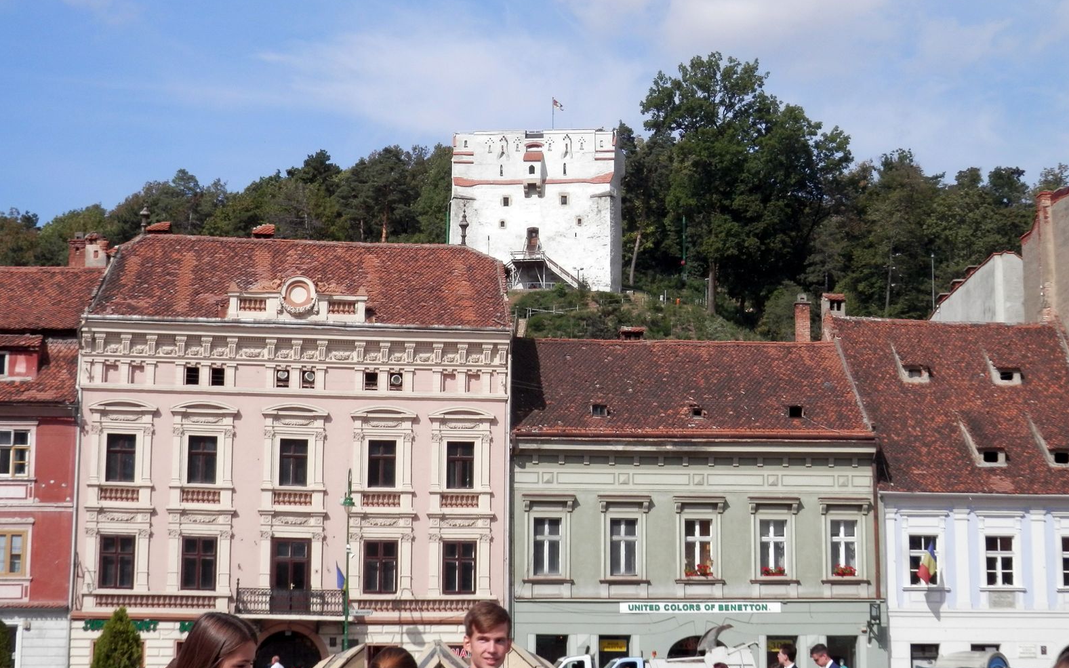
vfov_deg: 18.3
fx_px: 2068
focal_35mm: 71
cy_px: 269
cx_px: 530
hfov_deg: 29.0
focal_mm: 11.9
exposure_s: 1/160
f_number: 12.4
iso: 100
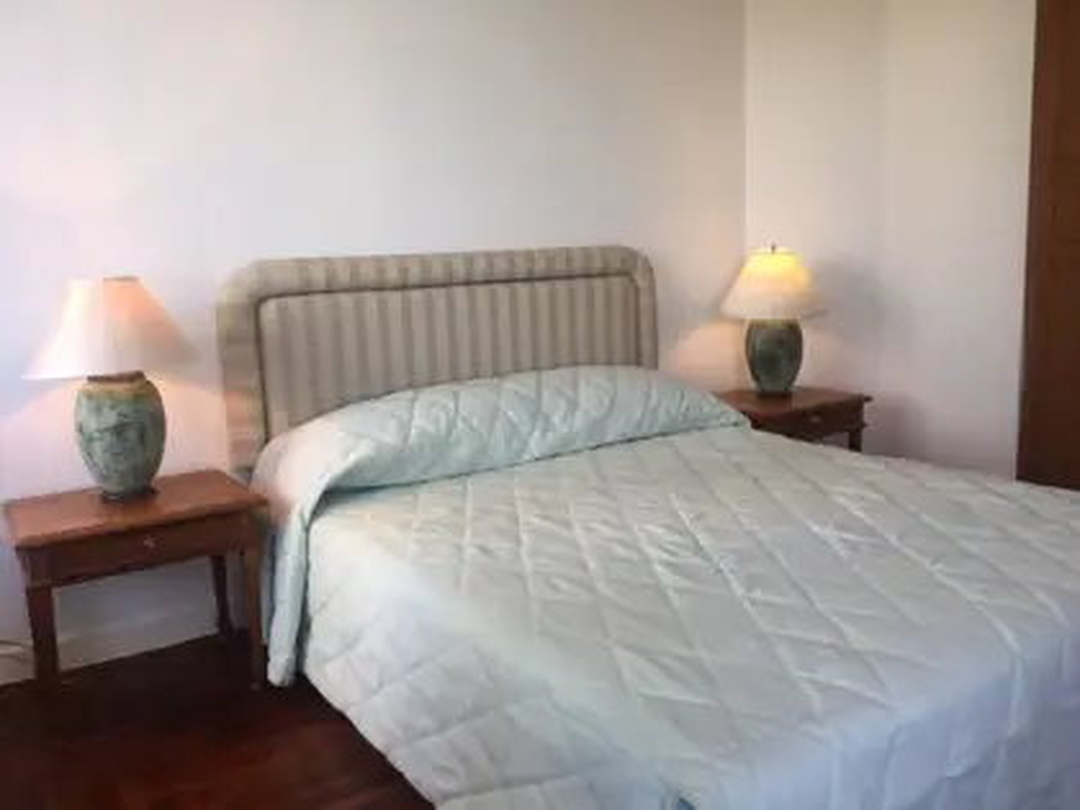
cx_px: 540
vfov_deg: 48.2
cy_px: 405
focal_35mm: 29
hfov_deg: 61.7
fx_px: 905
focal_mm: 4.15
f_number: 2.2
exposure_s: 1/100
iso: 40
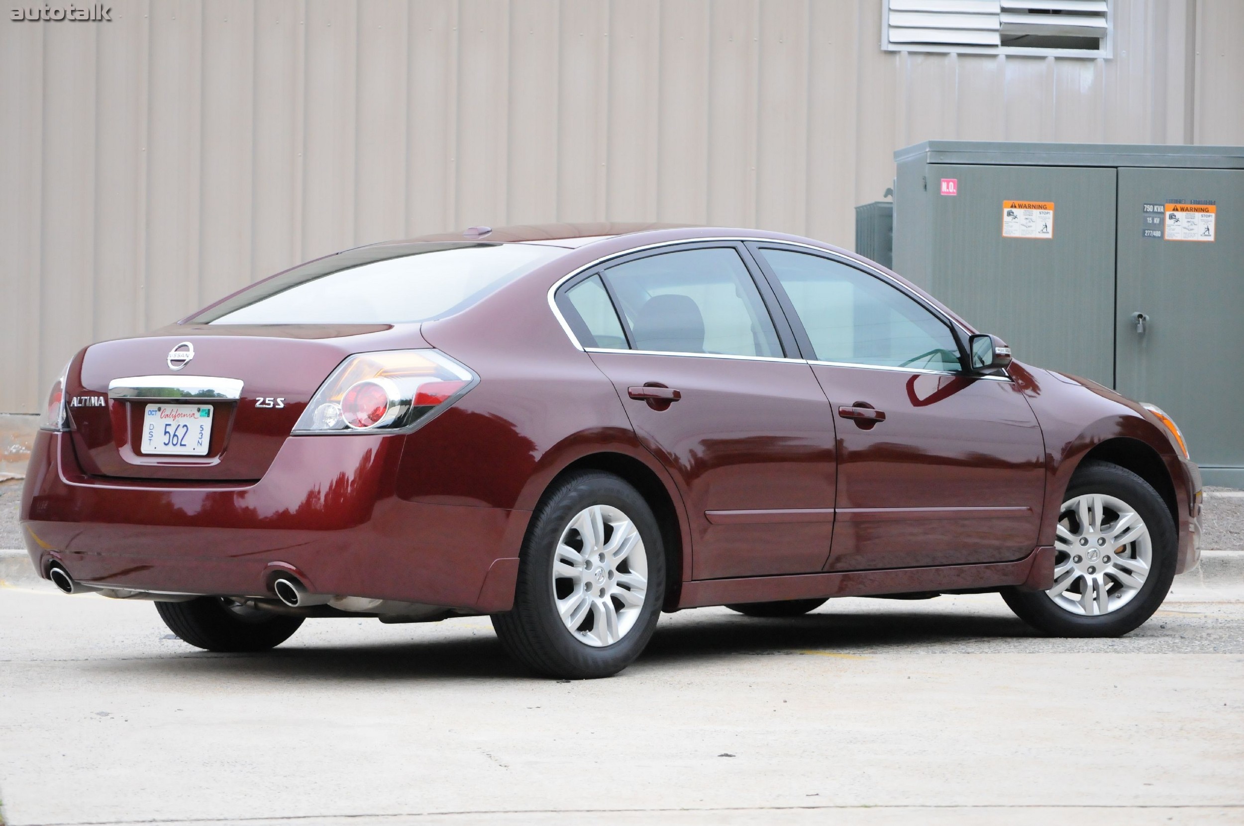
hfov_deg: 18.9
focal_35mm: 108
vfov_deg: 12.7
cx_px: 622
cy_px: 413
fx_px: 3728
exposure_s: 1/320
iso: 2000
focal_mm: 72
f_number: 5.6
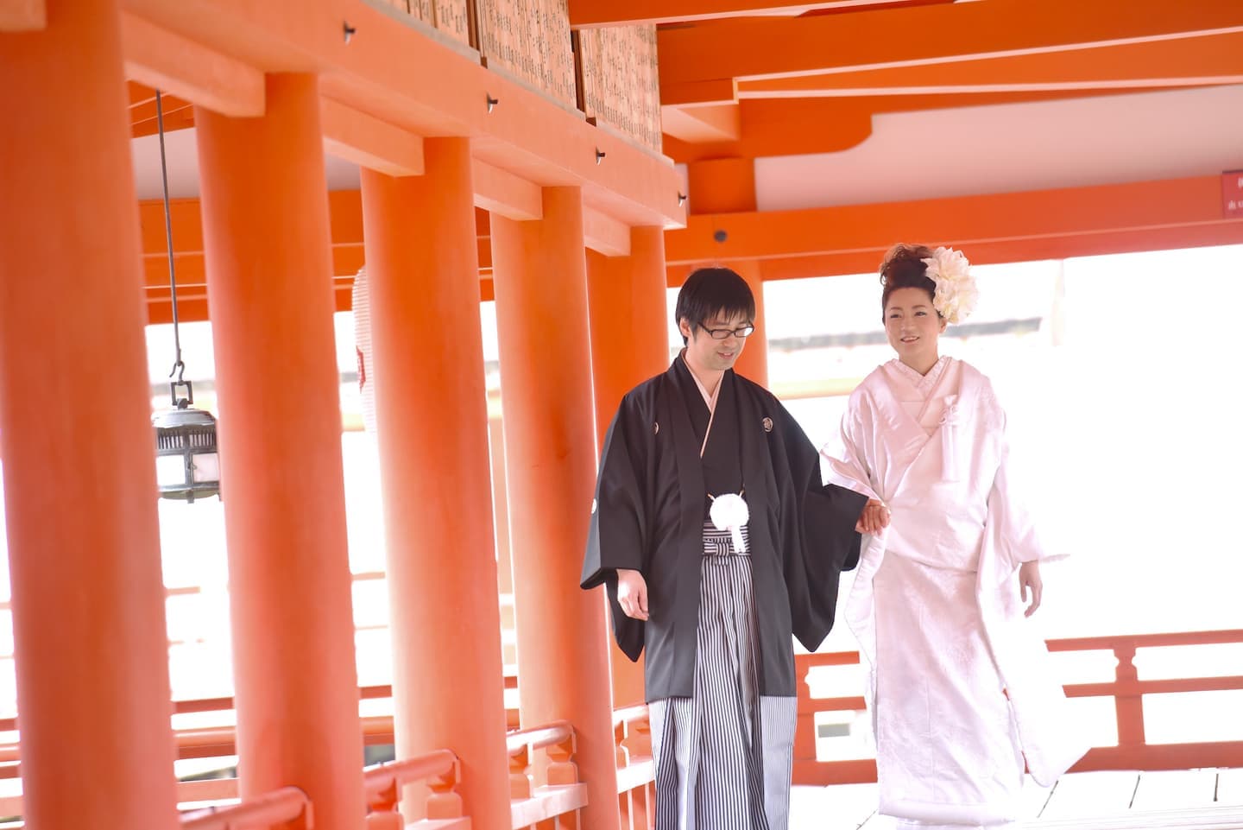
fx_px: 6907
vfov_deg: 6.9
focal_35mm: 200
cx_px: 622
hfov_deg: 10.3
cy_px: 415
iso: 2000
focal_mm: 200
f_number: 5.6
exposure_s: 1/400
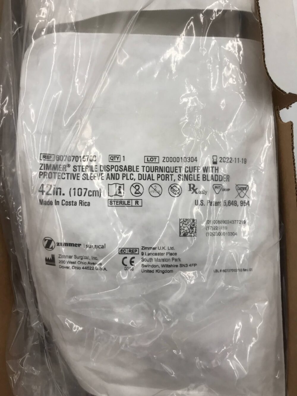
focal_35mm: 28
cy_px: 198
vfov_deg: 63.4
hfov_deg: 49.8
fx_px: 320
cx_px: 148
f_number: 1.8
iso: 40
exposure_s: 1/120
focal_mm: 3.99
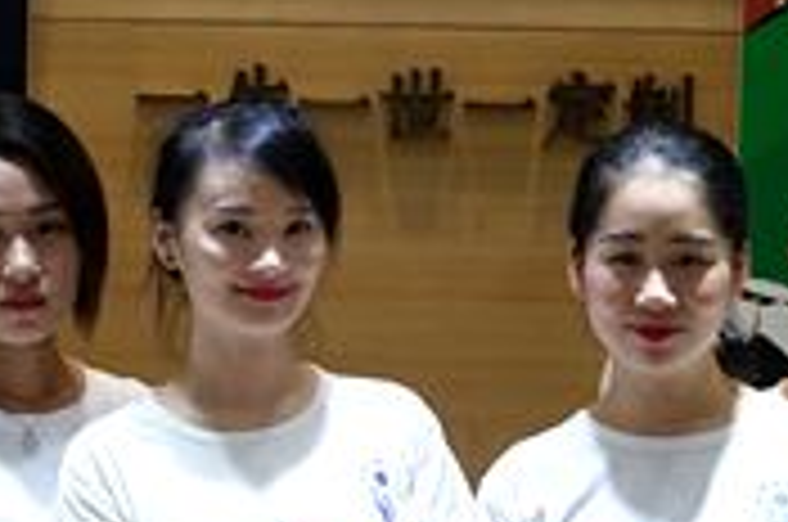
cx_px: 329
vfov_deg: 8.3
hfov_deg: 12.5
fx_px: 3605
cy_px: 338
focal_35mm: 165
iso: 640
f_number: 4.5
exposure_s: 1/200
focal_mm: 48
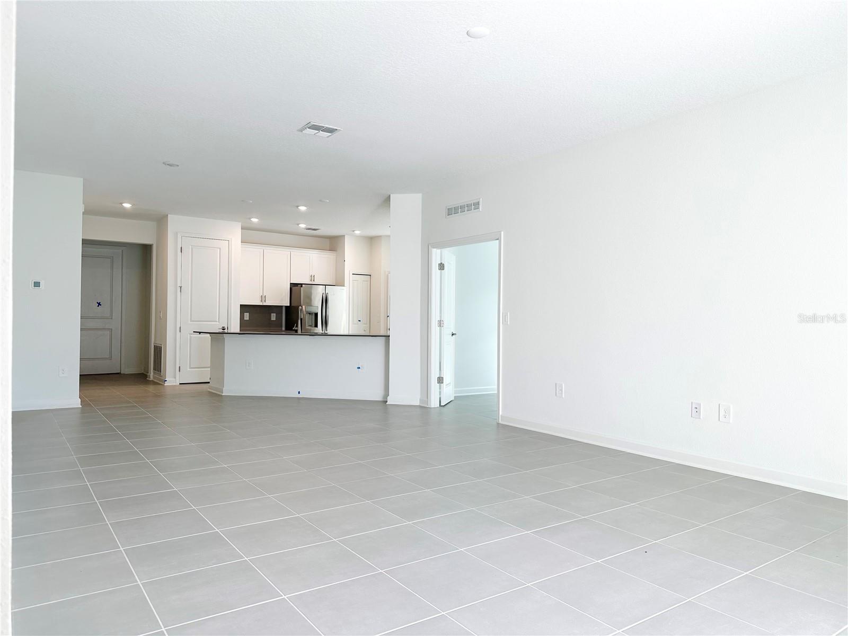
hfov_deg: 71.6
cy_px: 318
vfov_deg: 56.8
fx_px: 588
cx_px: 424
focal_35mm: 24
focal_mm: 6.86
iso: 80
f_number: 1.78
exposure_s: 1/323
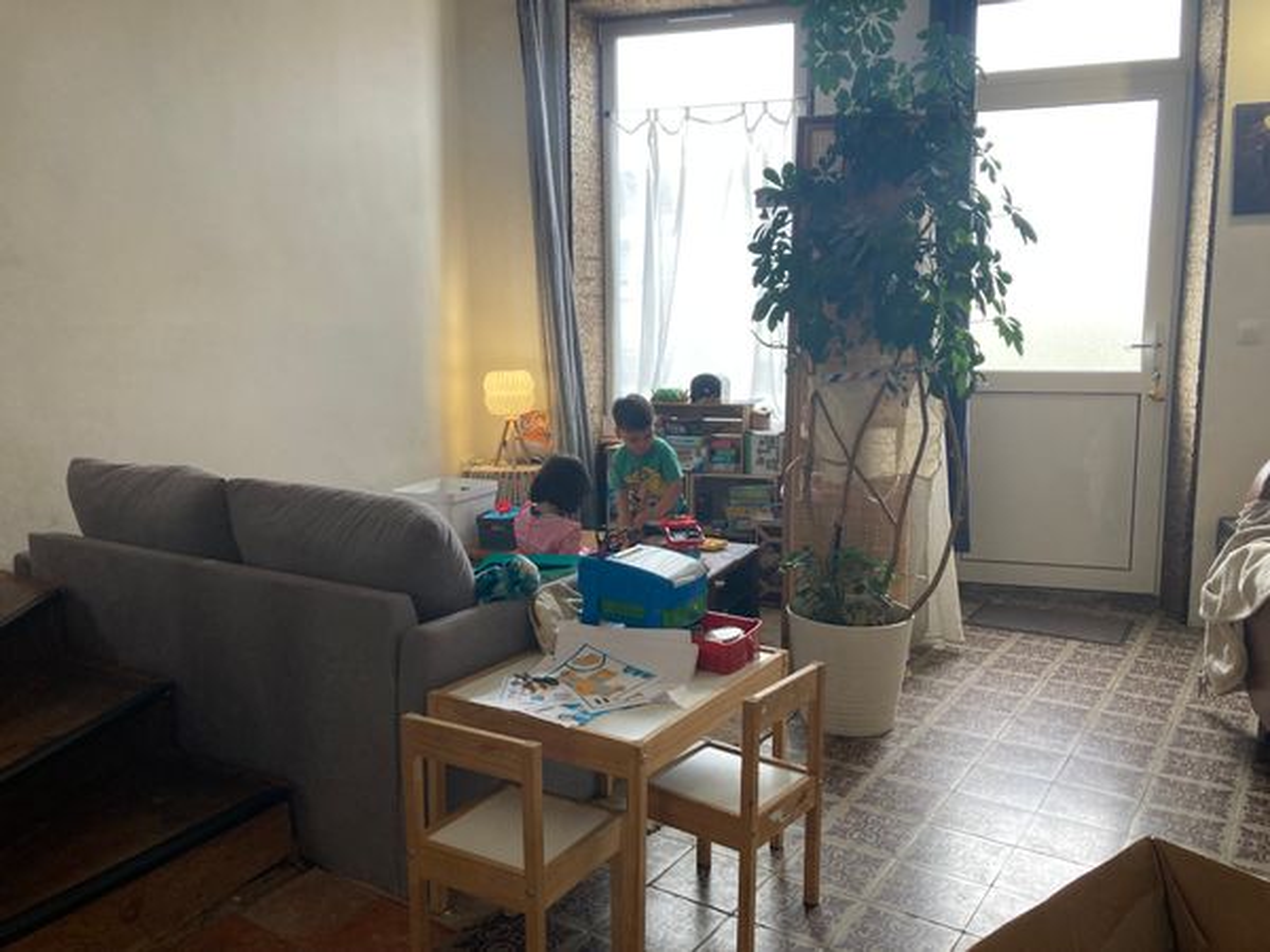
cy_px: 476
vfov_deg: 49.7
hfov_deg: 63.4
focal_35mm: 28
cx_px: 635
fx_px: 1027
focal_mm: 3.99
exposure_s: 1/74
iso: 80
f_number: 1.8
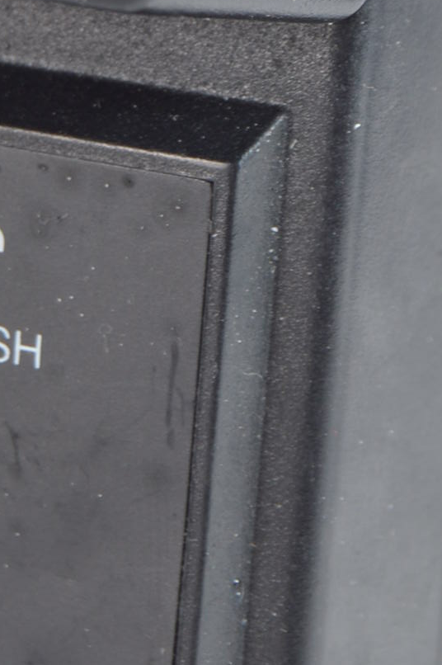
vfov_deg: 6.7
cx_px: -94
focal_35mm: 308
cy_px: 186
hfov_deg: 4.4
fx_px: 5679
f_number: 8
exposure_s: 1/80
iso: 100
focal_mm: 55
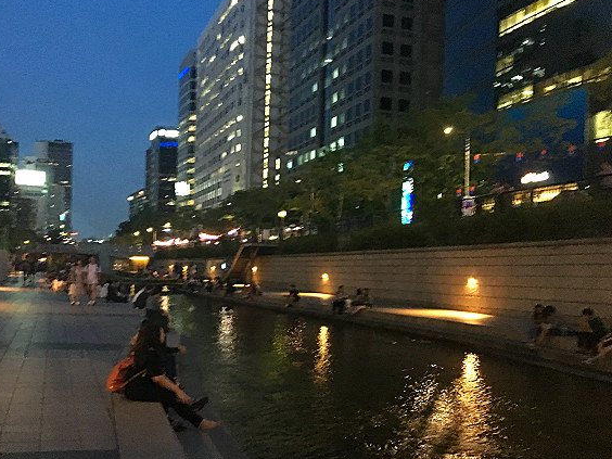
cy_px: 259
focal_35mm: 37
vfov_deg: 38.6
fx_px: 654
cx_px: 256
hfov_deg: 49.9
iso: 640
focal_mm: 4.15
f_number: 2.2
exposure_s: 1/15
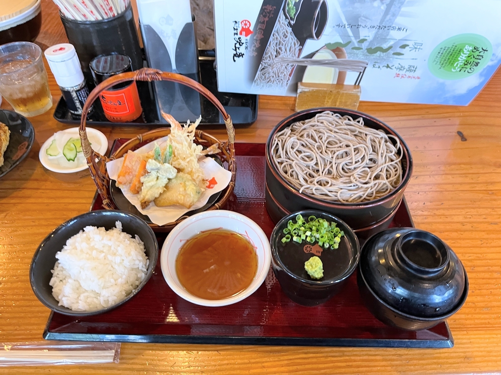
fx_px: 376
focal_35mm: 26
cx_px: 250
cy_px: 188
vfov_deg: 53.1
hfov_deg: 67.3
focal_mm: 5.1
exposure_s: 1/60
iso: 200
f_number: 1.6
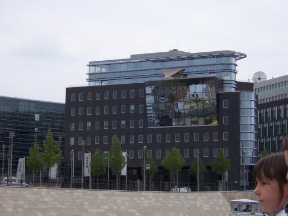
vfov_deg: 14.8
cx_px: 144
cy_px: 108
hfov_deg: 19.6
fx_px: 832
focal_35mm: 100
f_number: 4.9
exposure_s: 1/180
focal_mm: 16.6
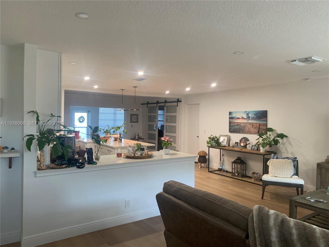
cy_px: 124
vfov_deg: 53.1
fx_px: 247
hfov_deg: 67.3
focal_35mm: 26
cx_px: 164
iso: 200
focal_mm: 4.25
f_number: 1.8
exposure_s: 1/60
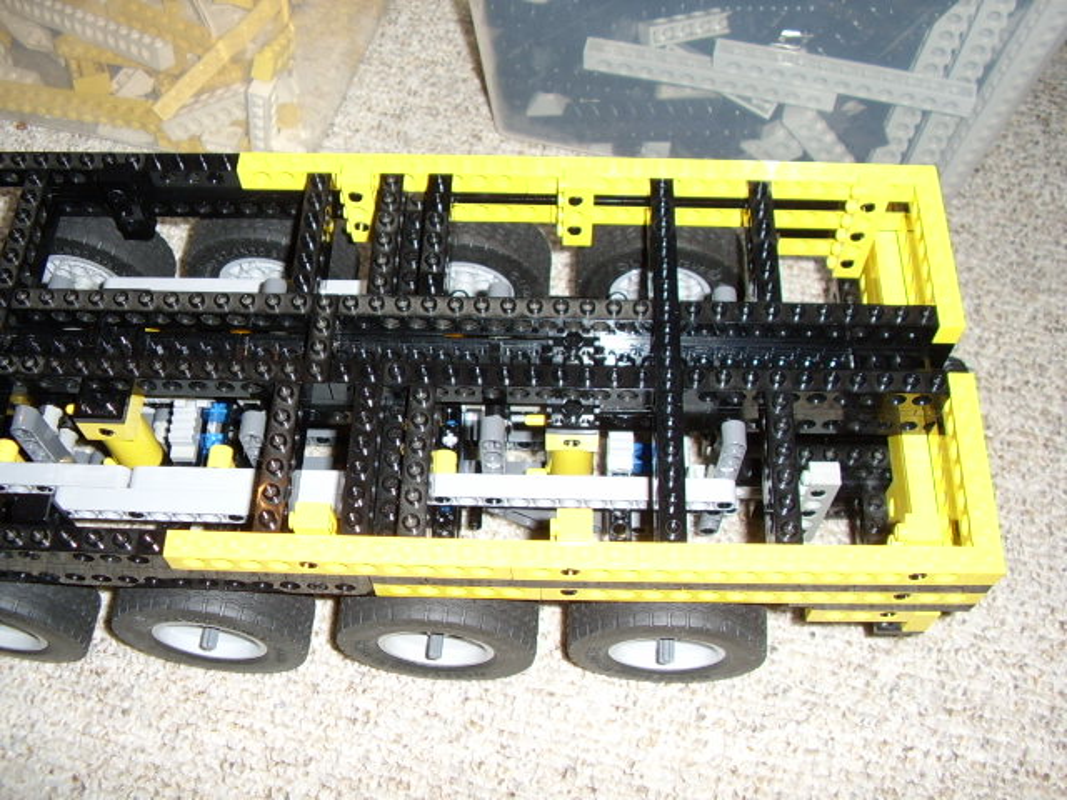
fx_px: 925
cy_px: 400
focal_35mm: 30
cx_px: 534
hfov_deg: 60.0
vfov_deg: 46.8
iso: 141
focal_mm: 5.8
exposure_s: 1/30
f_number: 2.9
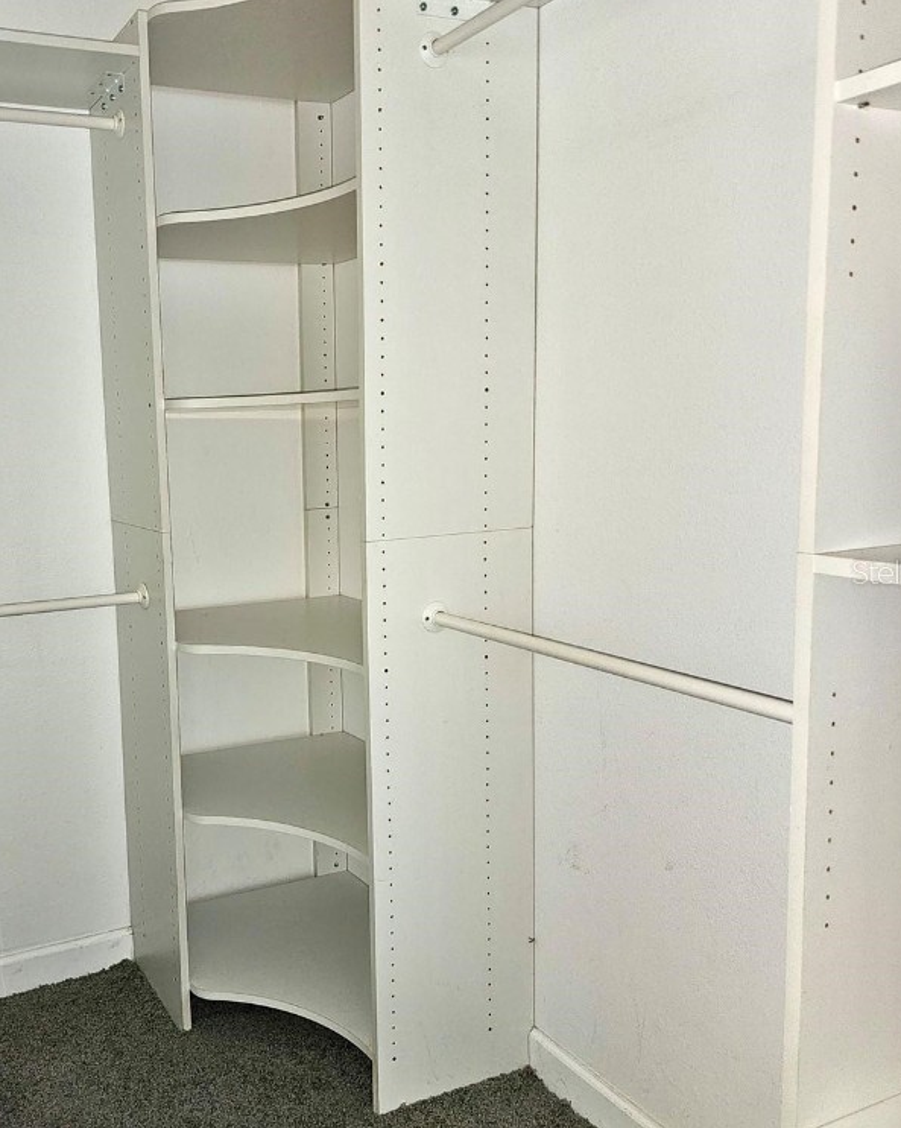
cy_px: 572
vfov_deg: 57.2
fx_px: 1034
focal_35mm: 31
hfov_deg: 45.3
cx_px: 217
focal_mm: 6.3
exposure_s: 1/25.9
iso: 80
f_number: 1.7
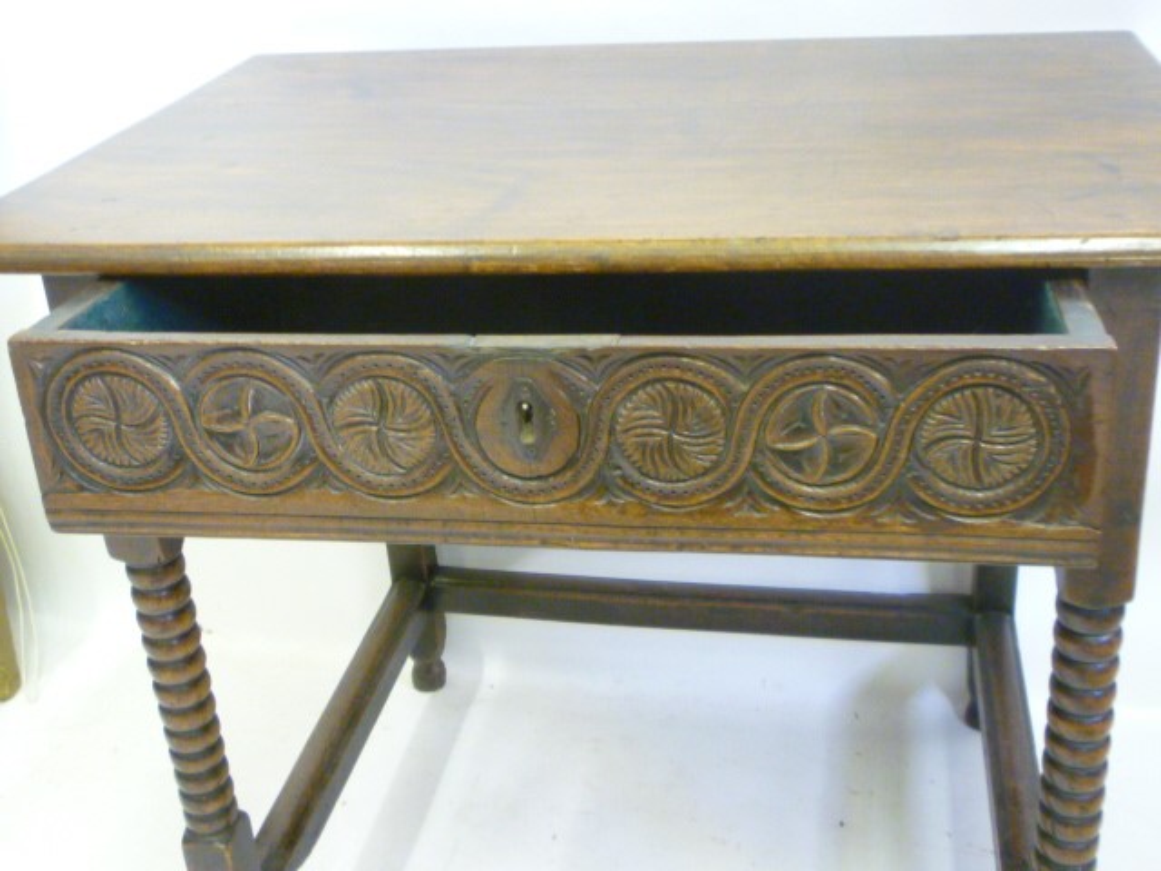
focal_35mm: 40
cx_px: 580
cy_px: 436
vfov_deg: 36.0
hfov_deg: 46.8
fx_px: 1342
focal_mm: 5.2
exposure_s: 1/8
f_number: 3.3
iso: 400
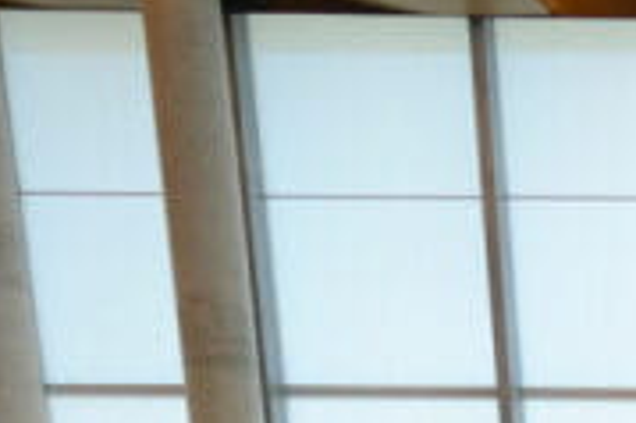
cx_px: 1261
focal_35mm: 105
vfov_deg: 10.5
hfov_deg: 15.6
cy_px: 1123
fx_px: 1853
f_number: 5
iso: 800
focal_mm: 17
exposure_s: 1/80
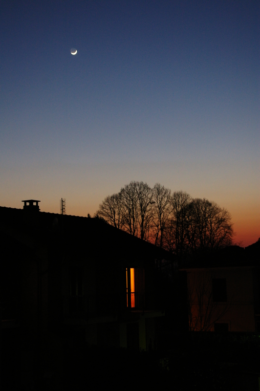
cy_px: 196
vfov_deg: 35.1
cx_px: 130
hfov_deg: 23.7
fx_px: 619
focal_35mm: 57
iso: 800
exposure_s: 1
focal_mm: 38
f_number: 6.7
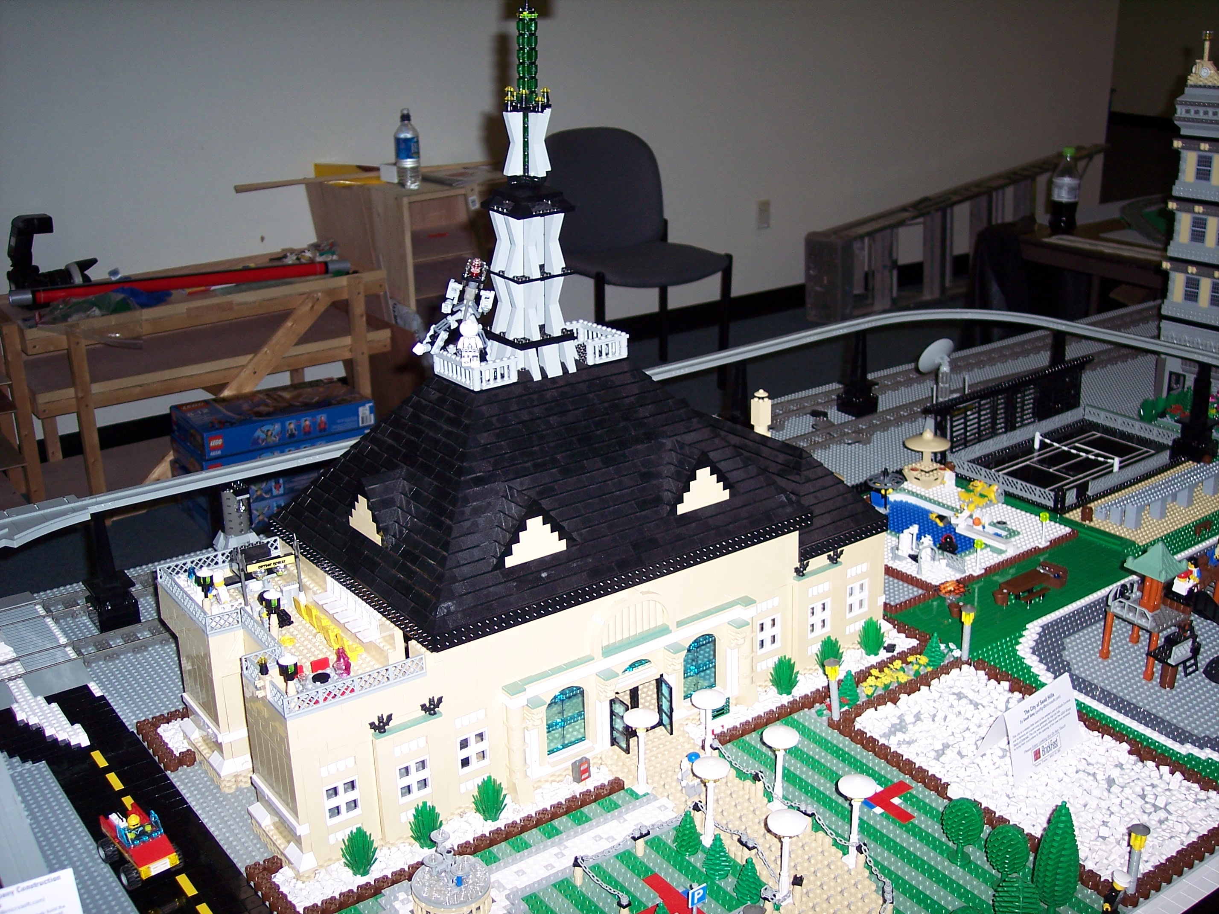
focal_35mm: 39
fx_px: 1373
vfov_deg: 36.8
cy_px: 457
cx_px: 610
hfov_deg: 47.9
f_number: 2.8
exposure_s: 1/60
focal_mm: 8
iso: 100
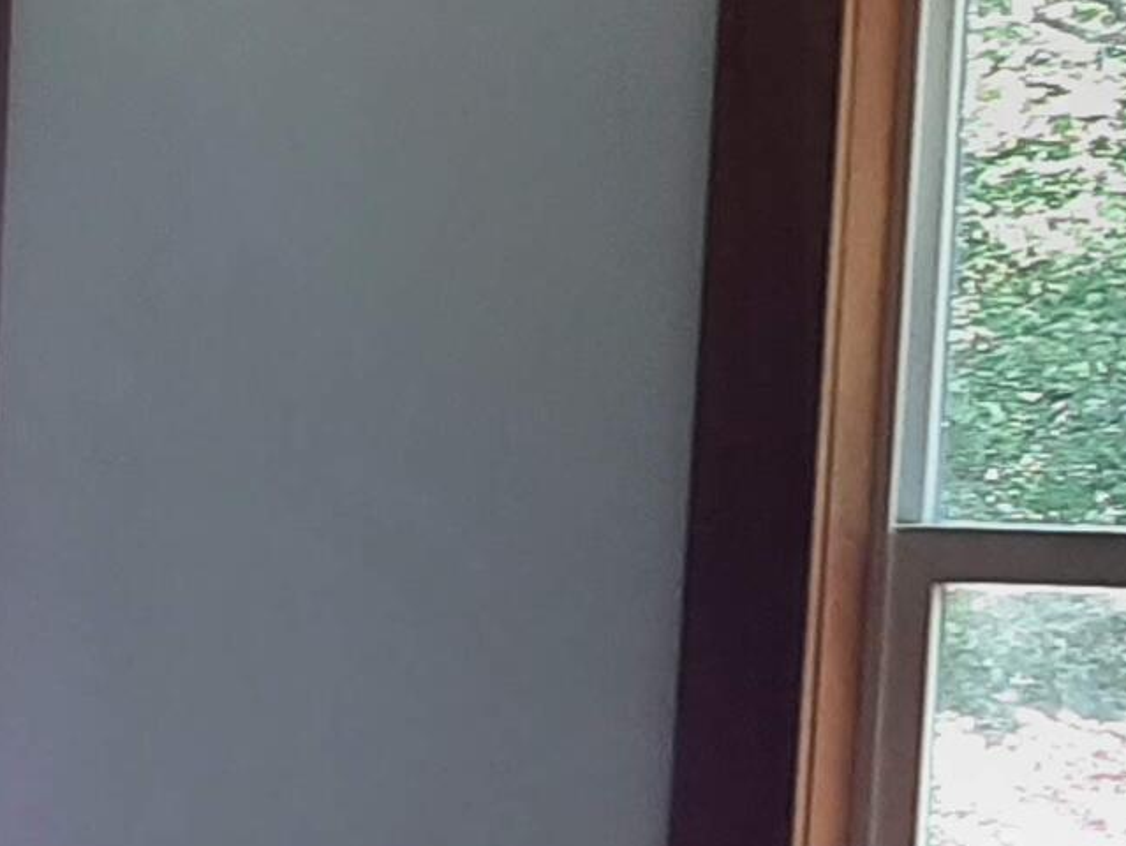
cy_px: 853
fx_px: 3971
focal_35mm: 122
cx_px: -1336
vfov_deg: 12.0
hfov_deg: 13.2
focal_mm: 3.93
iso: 50
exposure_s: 1/60
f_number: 1.7
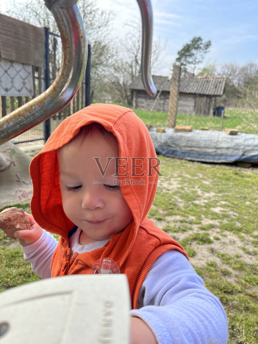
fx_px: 258
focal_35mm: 26
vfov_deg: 67.3
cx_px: 129
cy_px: 172
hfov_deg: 53.1
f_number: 1.6
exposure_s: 1/563
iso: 50
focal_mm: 5.1
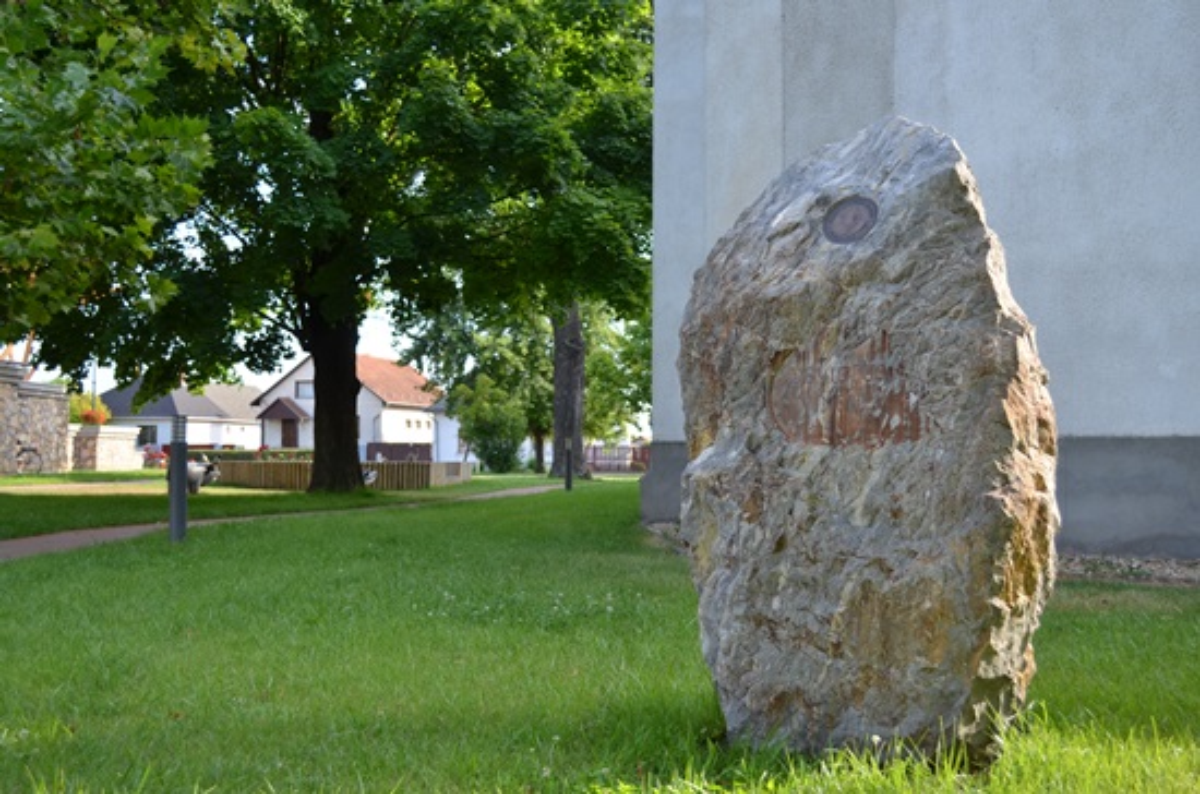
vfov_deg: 34.0
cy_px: 397
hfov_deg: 49.7
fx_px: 1297
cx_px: 600
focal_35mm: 39
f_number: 4.2
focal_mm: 26
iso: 200
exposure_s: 1/320
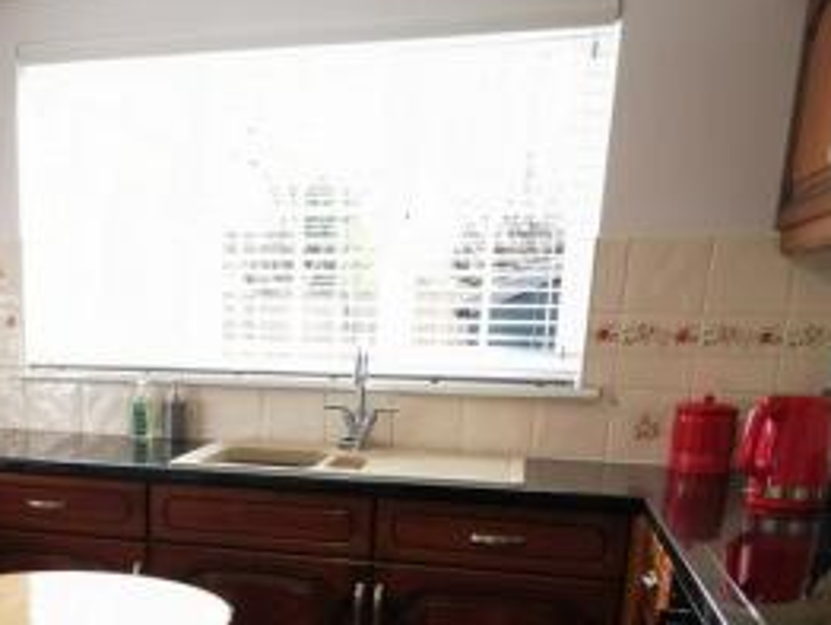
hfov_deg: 44.8
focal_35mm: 40
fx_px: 961
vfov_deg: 33.7
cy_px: 582
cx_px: 182
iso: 64
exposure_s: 1/50
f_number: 2.2
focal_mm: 2.26
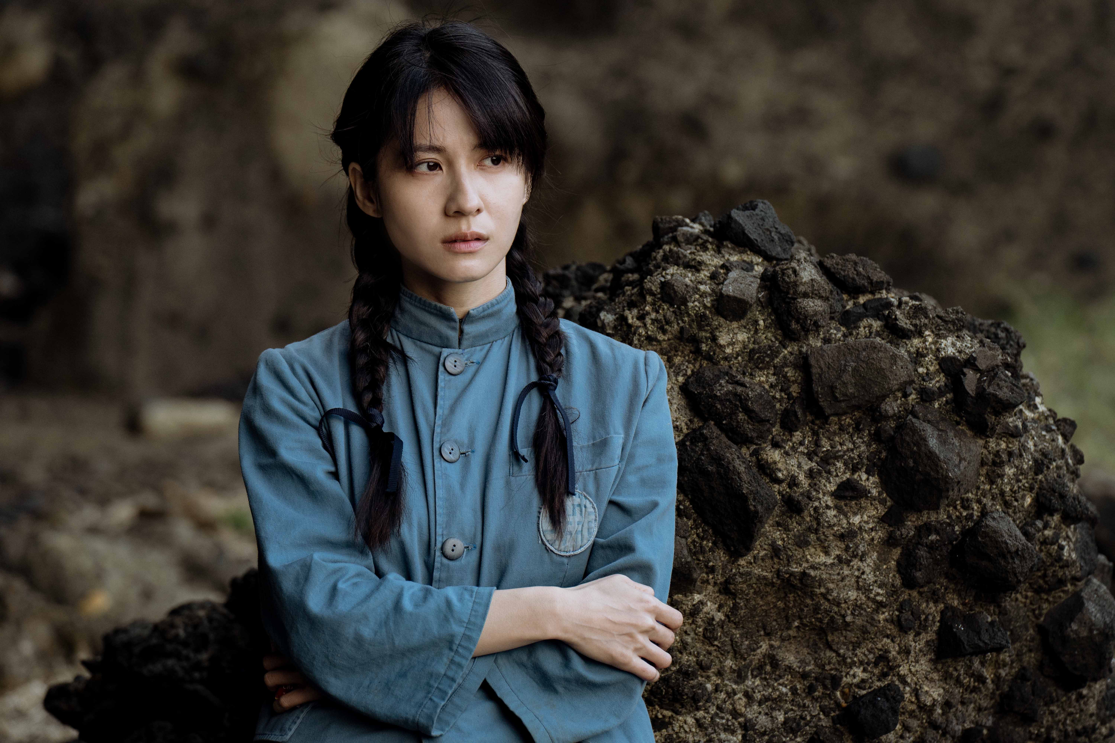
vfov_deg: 10.4
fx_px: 4088
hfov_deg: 15.5
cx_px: 558
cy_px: 372
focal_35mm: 132
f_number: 4
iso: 640
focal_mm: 132
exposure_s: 1/400
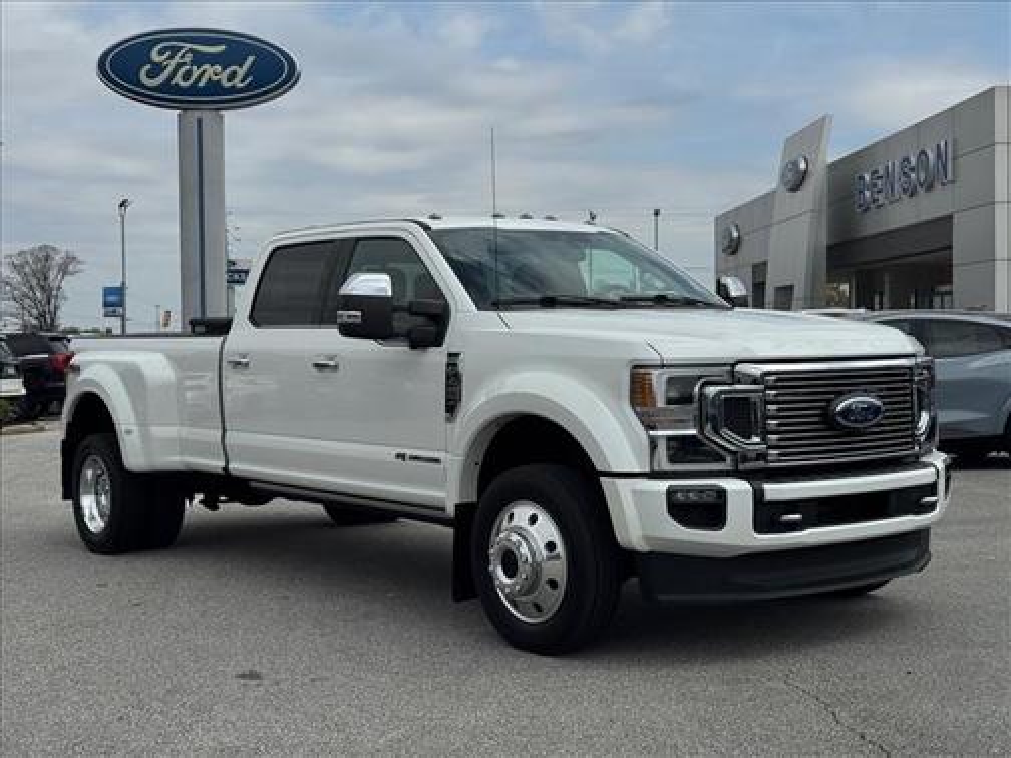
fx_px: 1402
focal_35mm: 48
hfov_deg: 39.7
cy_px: 379
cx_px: 506
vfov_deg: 30.3
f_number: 1.78
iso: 80
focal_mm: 6.76
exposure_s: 1/9009
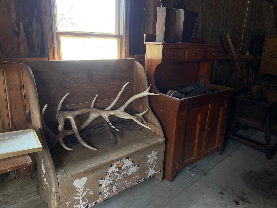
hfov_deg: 67.3
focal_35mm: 26
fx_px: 208
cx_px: 138
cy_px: 104
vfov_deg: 53.1
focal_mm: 4.25
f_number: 1.8
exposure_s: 1/113
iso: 125
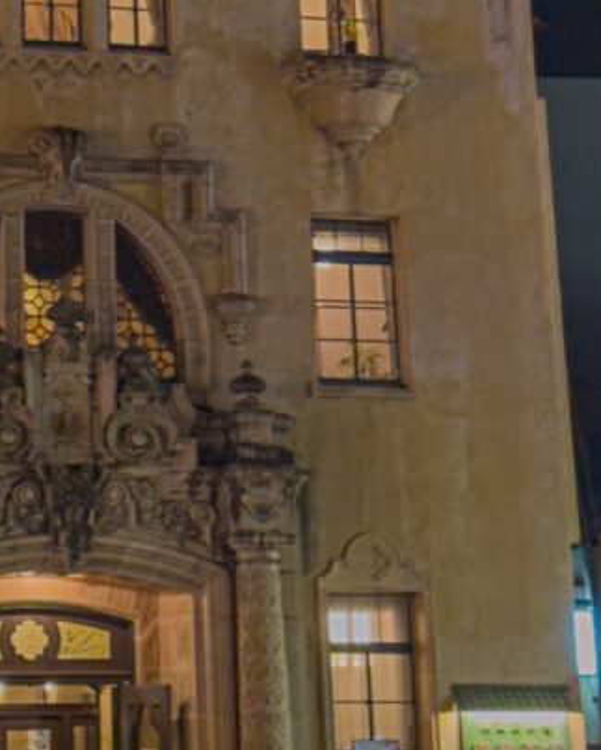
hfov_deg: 12.8
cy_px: -78
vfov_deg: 15.7
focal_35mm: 119
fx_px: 2643
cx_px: -32
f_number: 1.8
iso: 640
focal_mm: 6.86
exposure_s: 1/25
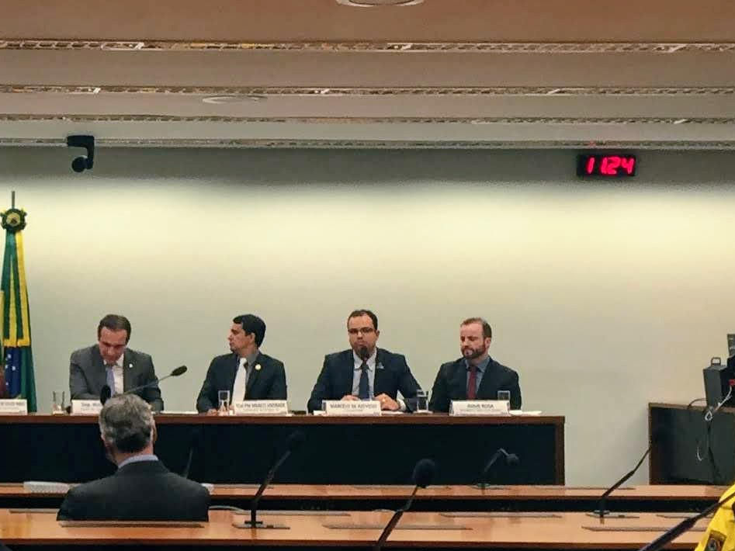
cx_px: -106
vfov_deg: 14.8
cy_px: 298
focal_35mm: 100
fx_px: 2123
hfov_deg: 18.8
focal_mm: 4.15
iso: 32
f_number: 2.2
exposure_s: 1/40
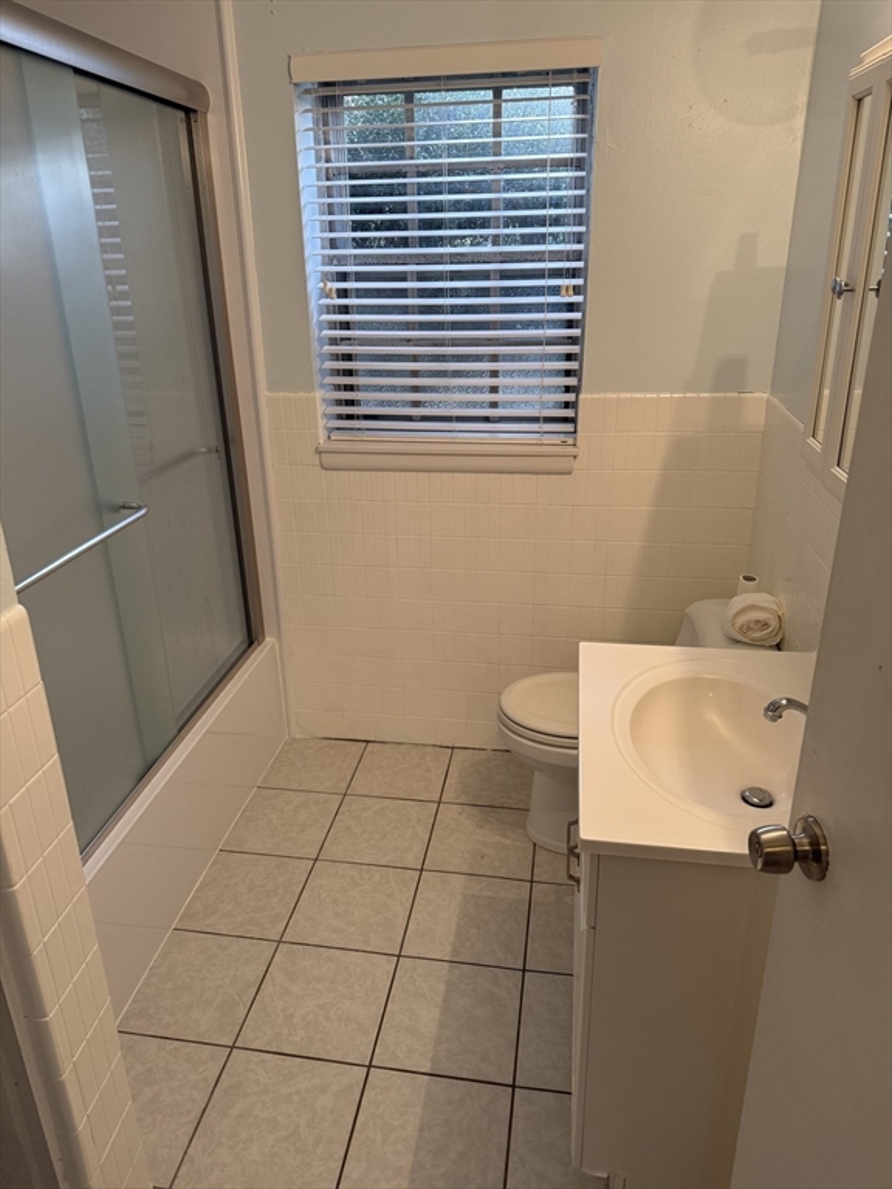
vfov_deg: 71.6
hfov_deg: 56.8
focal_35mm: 24
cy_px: 594
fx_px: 825
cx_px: 446
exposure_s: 1/120
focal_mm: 6.76
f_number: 1.78
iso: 200
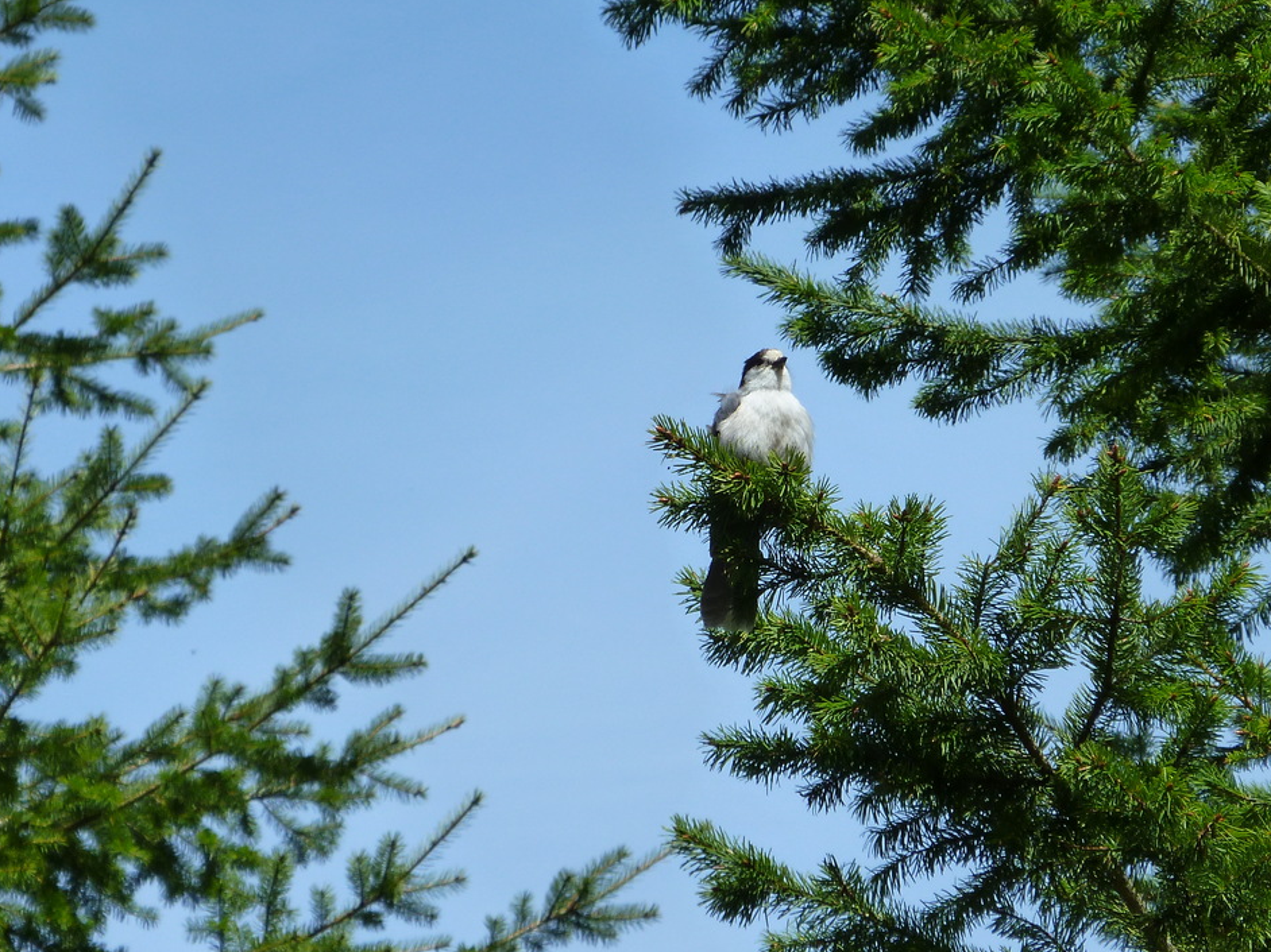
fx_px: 10976
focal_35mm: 299
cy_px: 457
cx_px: 753
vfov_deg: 5.0
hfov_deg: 6.6
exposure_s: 1/250
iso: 125
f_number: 5.9
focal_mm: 36
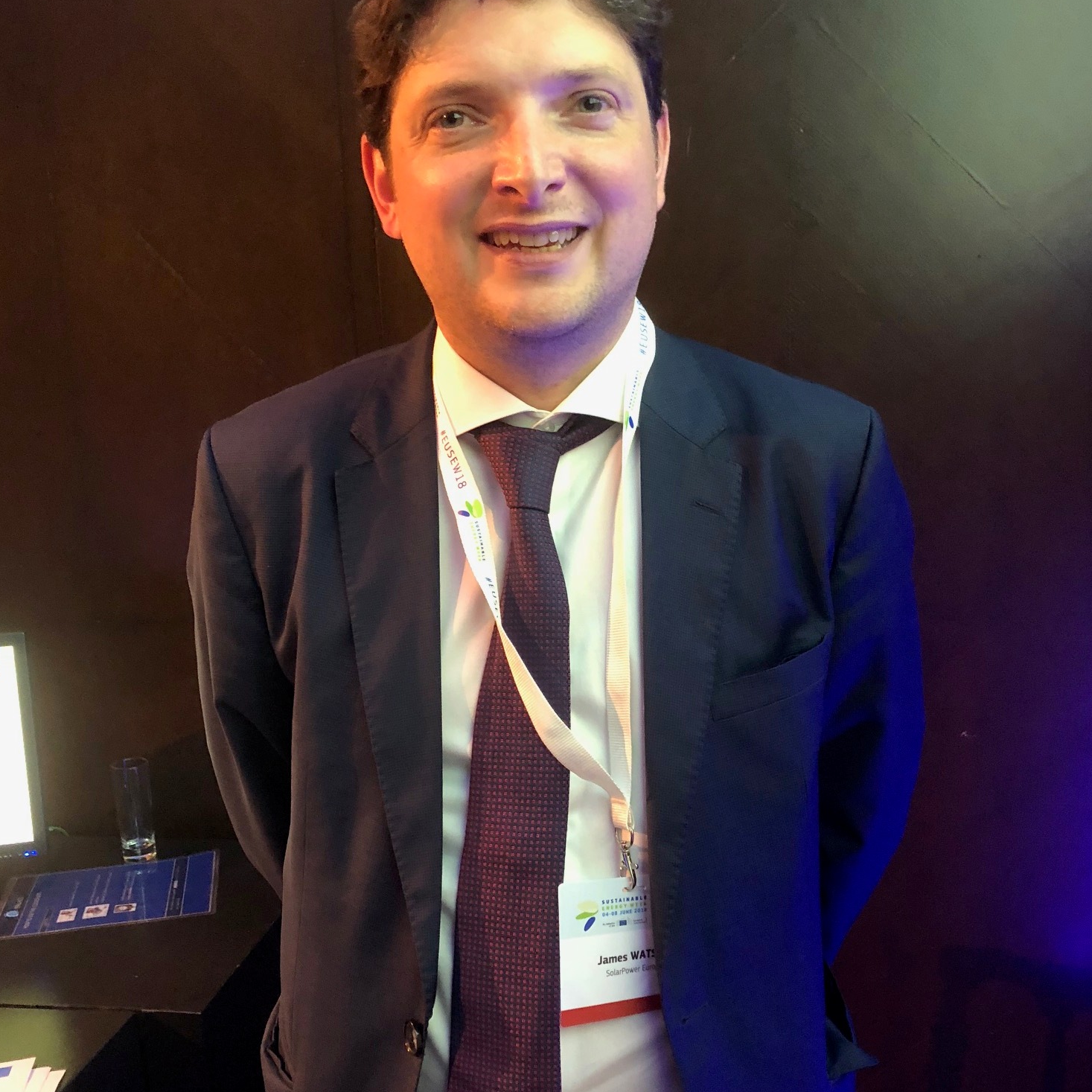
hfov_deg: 48.5
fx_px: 1213
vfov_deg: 48.3
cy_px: 611
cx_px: 546
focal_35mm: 34
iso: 100
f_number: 1.8
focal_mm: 3.99
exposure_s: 1/9
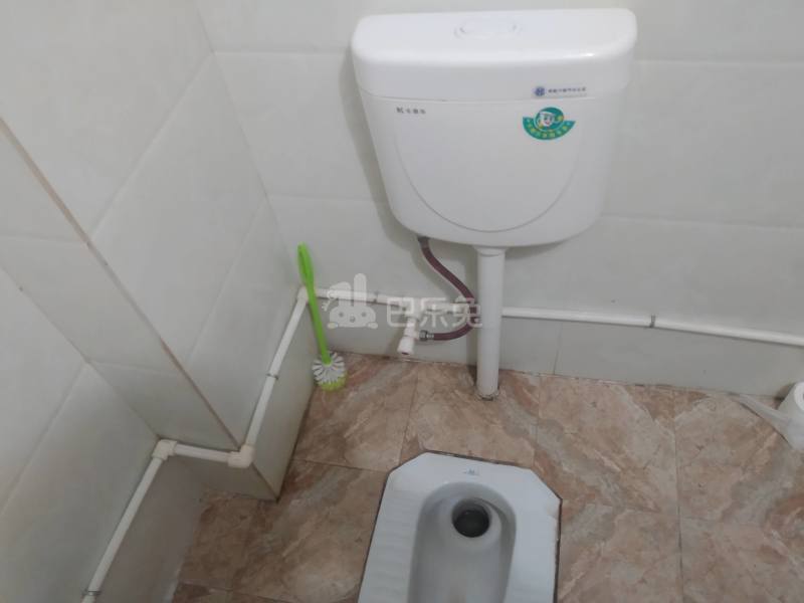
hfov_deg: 67.3
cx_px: 402
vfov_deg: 53.1
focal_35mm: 26
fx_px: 604
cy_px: 302
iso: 640
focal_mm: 3.82
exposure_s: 1/20
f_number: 2.2
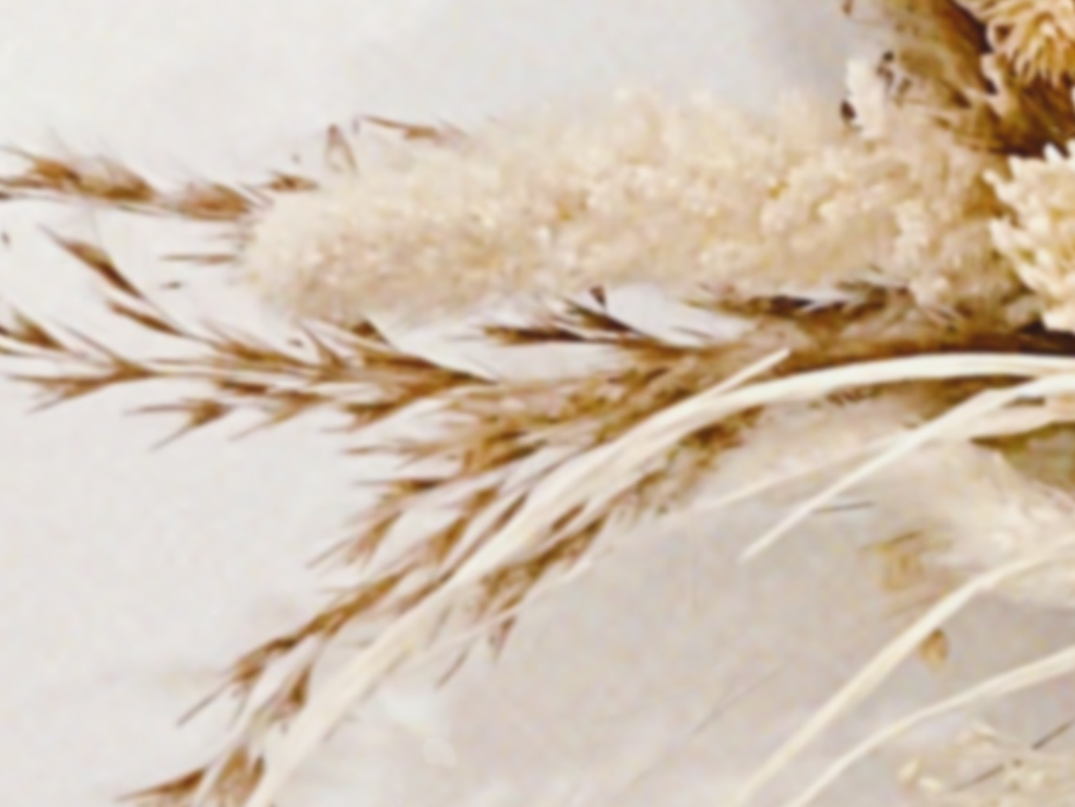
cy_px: 582
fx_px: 4255
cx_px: 1932
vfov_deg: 10.8
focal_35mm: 137
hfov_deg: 13.0
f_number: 1.5
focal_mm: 5.7
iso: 320
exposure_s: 1/50
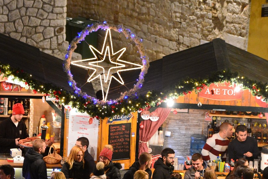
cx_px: 116
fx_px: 1497
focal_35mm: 201
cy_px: 160
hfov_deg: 10.2
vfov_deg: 6.8
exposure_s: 1/80
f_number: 2.8
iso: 5000
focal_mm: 105
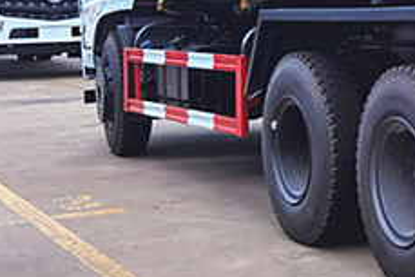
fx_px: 1130
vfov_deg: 13.7
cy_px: -11
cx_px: 660
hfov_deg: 18.1
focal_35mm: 98
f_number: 1.9
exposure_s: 1/2336
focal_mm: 6.71
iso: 50
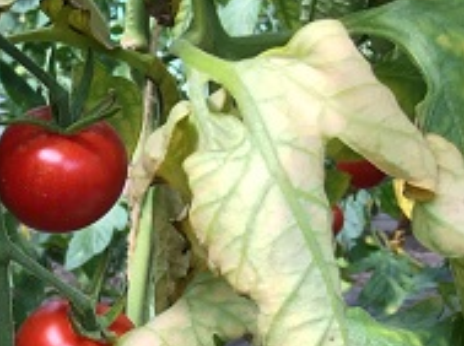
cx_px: -519
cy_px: 504
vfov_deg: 11.5
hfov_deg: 13.3
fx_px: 1659
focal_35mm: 124
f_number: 2.2
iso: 25
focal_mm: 4.15
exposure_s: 1/106
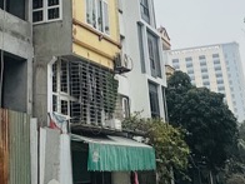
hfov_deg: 26.7
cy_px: -118
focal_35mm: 73
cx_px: 110
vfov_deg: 17.4
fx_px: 517
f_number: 2.2
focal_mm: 2.22
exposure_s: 1/2415
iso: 50
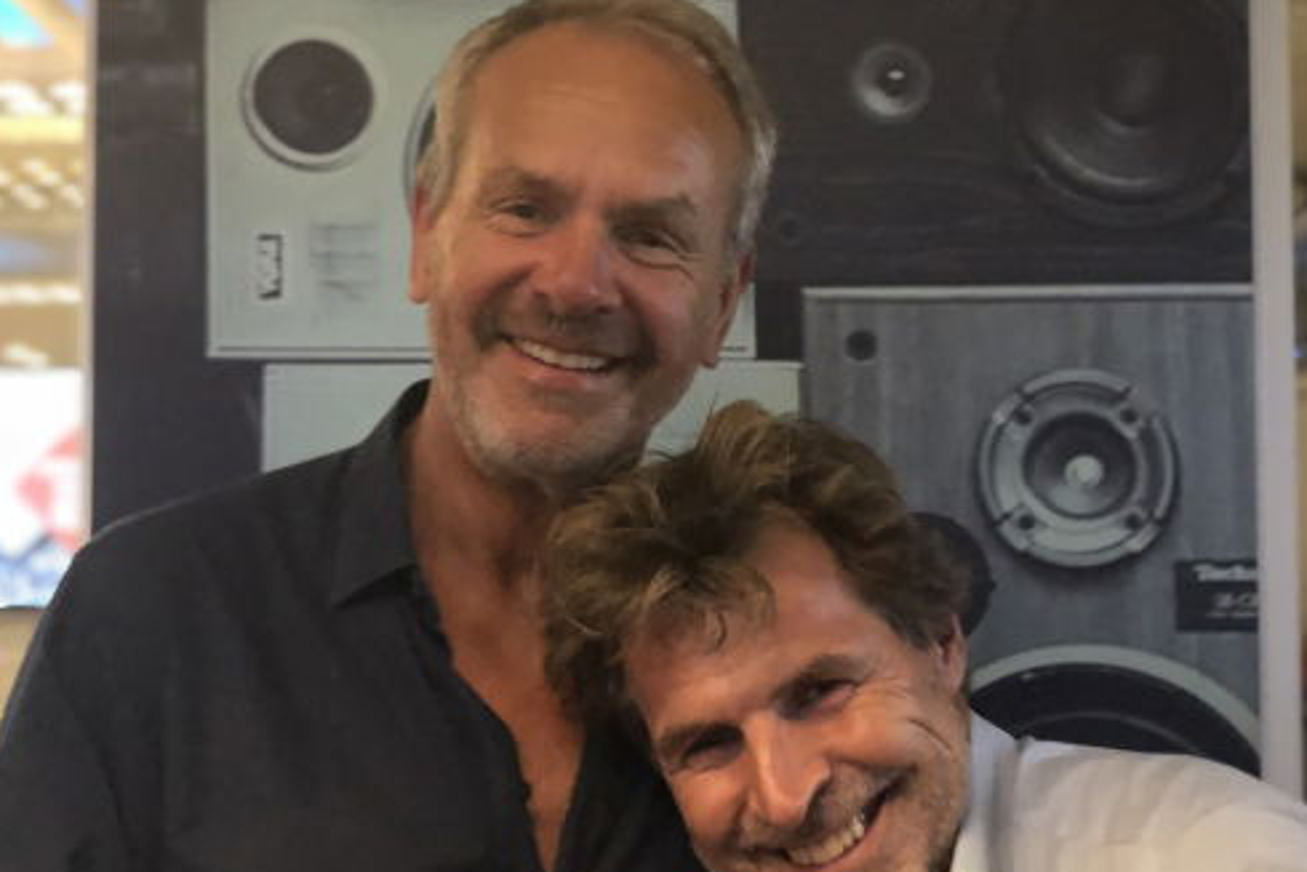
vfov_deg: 24.6
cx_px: 654
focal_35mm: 55
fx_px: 1997
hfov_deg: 36.2
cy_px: 495
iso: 200
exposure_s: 1/8
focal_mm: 6
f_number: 2.4
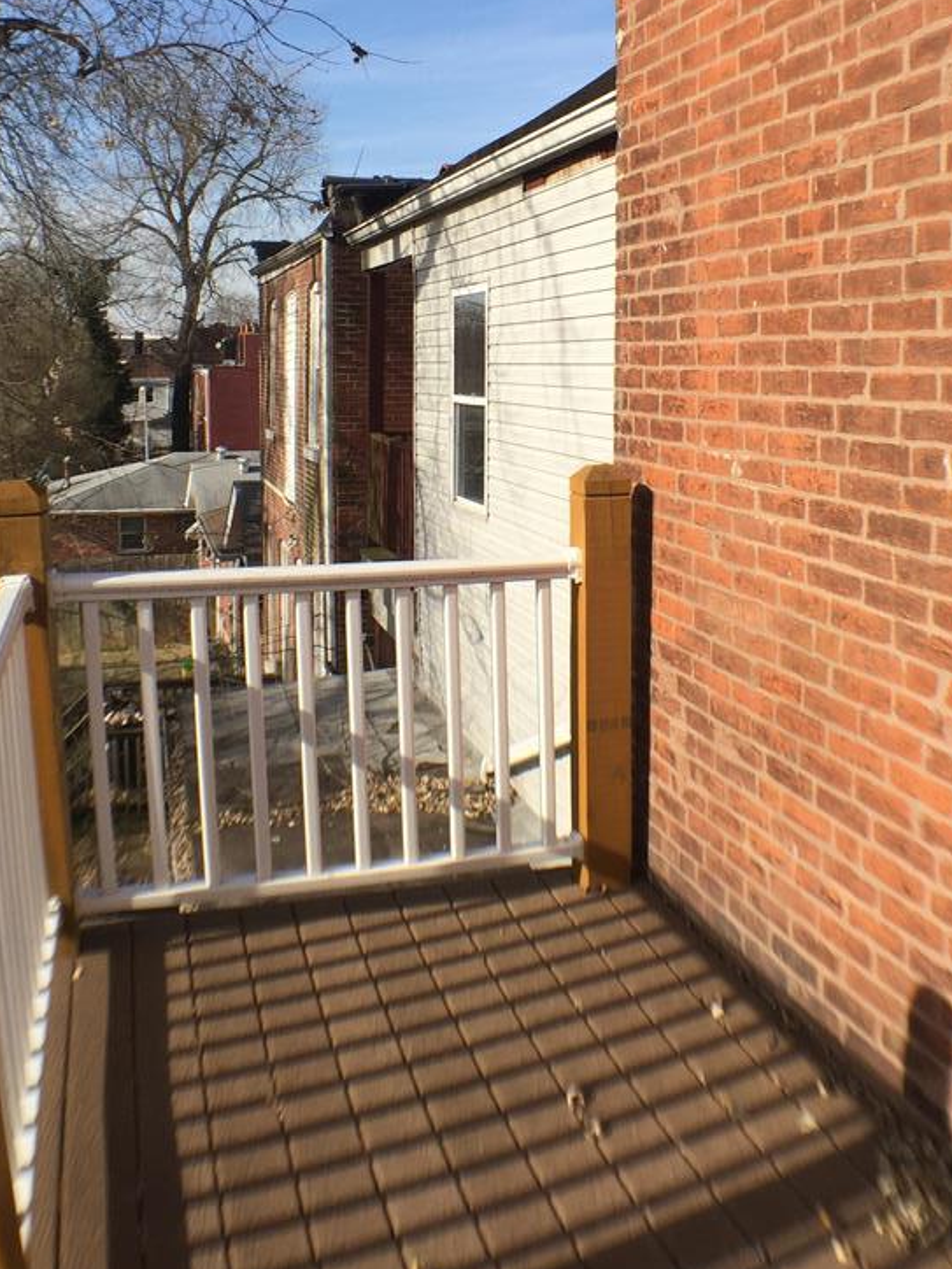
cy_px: 421
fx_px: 1503
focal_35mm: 41
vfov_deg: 45.1
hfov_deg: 35.1
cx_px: 528
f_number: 2.2
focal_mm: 4.15
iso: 32
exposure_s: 1/1883
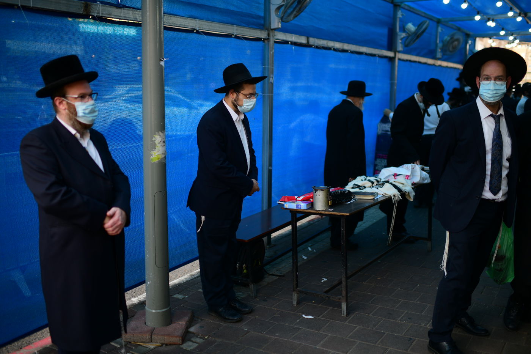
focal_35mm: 35
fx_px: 516
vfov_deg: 37.8
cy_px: 177
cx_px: 266
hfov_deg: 54.4
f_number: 1.4
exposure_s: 1/250
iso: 100
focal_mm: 35
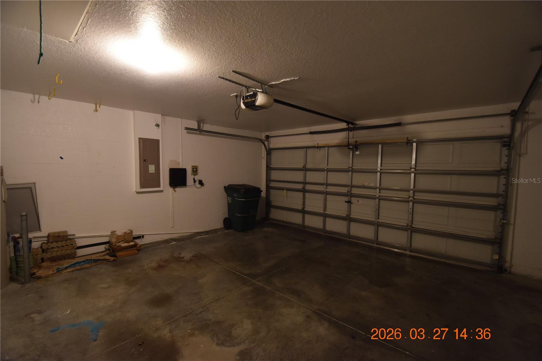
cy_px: 180
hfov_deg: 100.4
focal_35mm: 15
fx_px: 226
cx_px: 271
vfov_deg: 77.3
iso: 800
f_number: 3.5
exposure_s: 1/20
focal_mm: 10
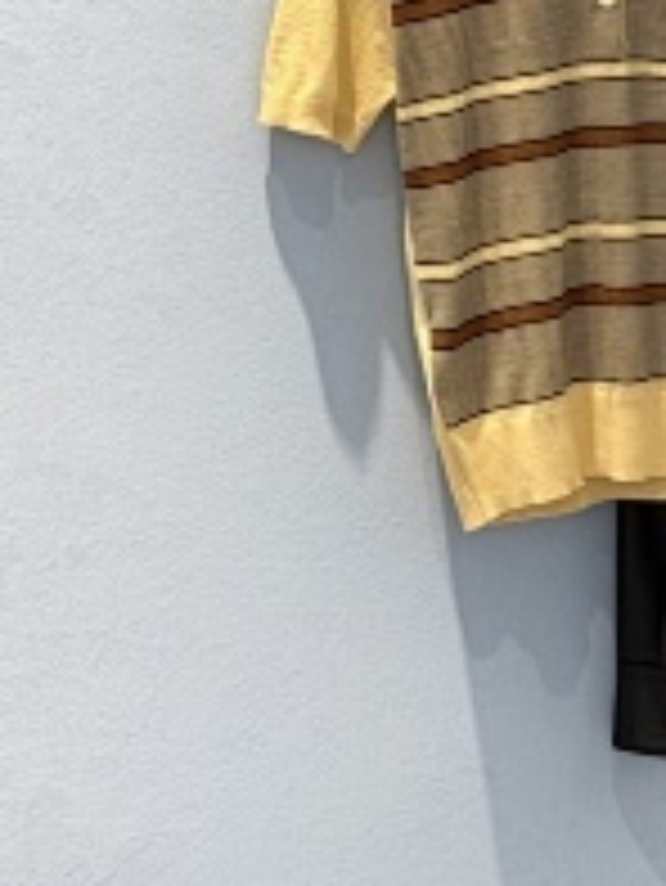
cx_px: 826
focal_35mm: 122
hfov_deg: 11.9
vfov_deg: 16.0
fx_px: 3126
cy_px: 153
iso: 100
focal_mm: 6.76
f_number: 1.78
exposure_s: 1/110
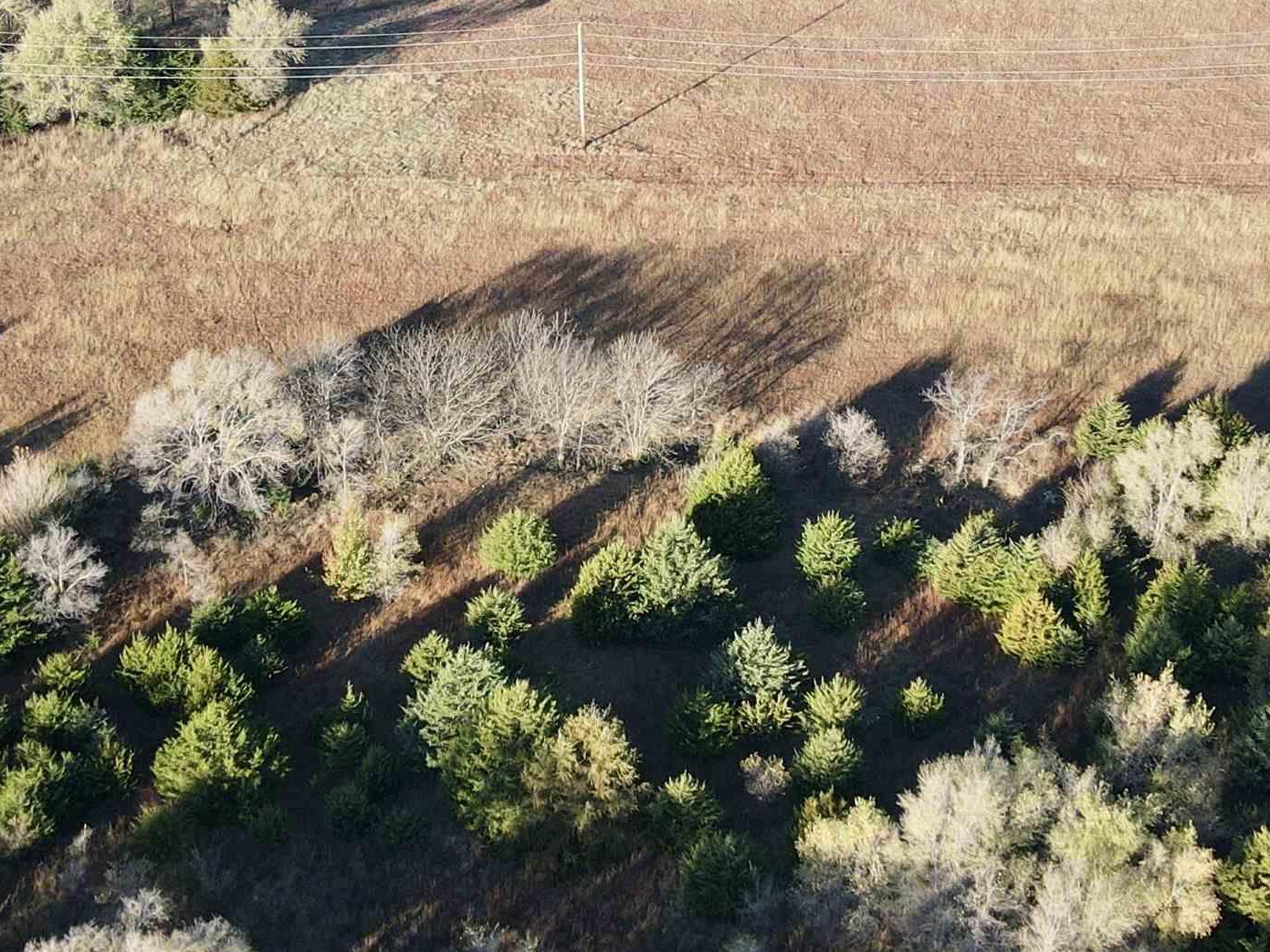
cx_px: 646
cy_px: 246
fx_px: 1944
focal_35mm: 53
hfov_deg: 36.2
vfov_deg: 27.2
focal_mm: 4.5
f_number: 2.8
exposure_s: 1/125
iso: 100
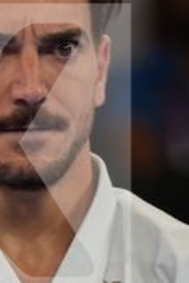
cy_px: 723
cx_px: -19
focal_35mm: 1962
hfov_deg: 0.7
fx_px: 15419
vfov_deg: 1.0
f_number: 2.8
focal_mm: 191
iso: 200
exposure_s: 1/500
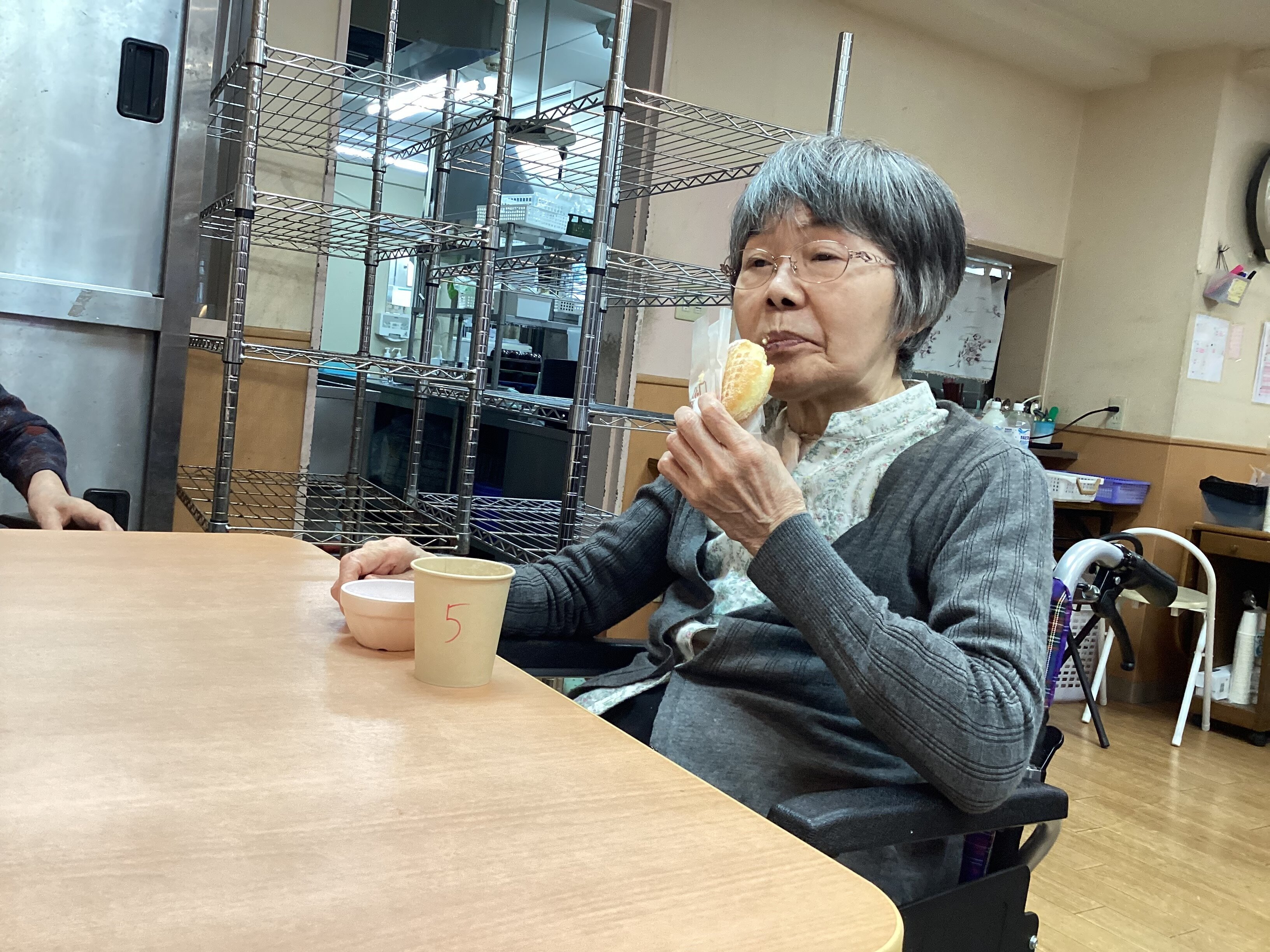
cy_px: 476
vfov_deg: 45.4
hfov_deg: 58.4
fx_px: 1137
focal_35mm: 31
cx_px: 635
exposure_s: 1/60
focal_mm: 3.3
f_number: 2.4
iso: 160
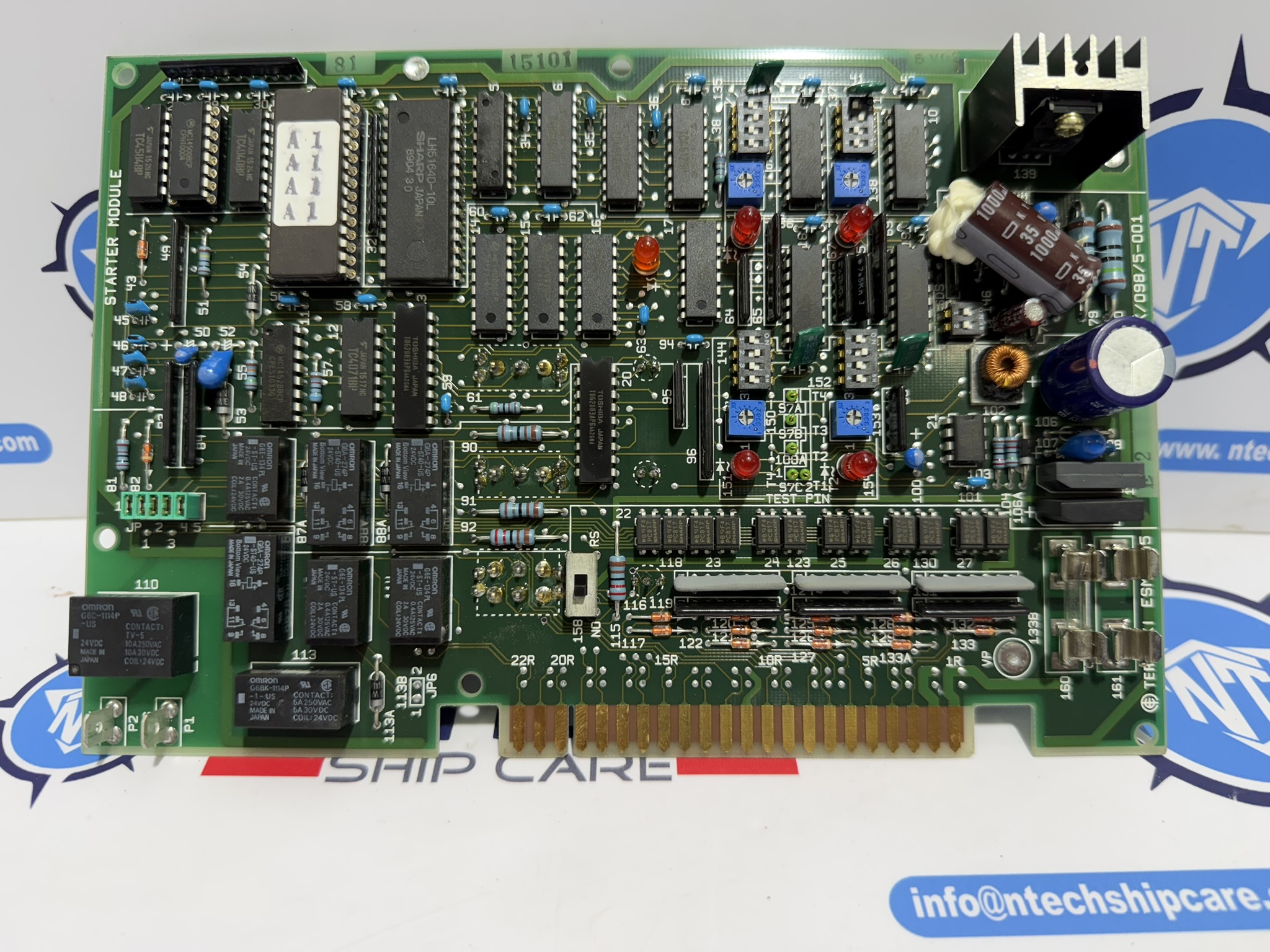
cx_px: 635
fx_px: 881
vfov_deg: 56.8
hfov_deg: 71.6
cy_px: 476
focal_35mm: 24
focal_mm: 6.76
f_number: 1.78
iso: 100
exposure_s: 1/100
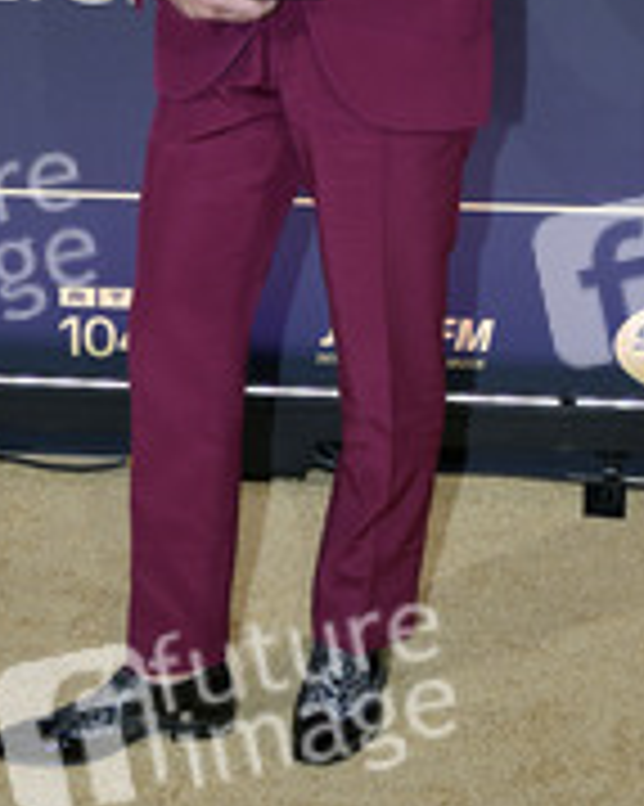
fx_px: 2003
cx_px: 356
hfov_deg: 18.3
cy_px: 36
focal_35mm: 84
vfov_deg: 22.1
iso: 1250
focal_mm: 40
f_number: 5.6
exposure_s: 1/200
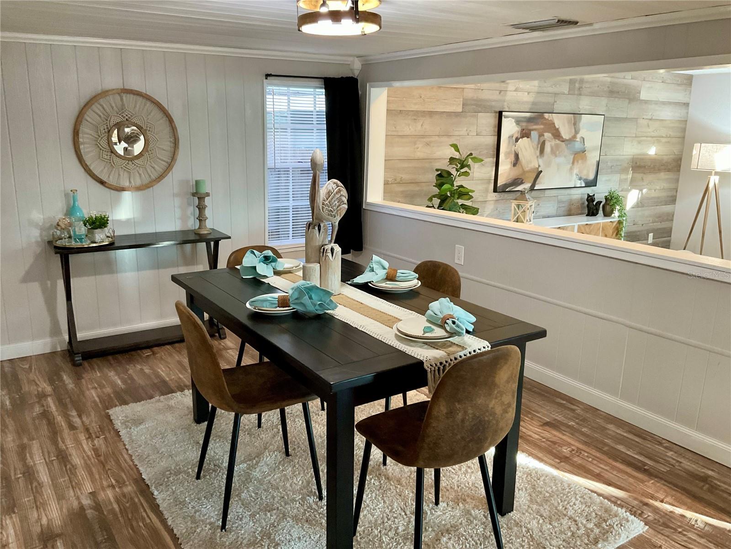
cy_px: 274
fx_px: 612
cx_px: 366
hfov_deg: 61.7
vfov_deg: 48.2
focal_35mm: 29
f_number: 1.8
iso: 125
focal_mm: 3
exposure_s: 1/60
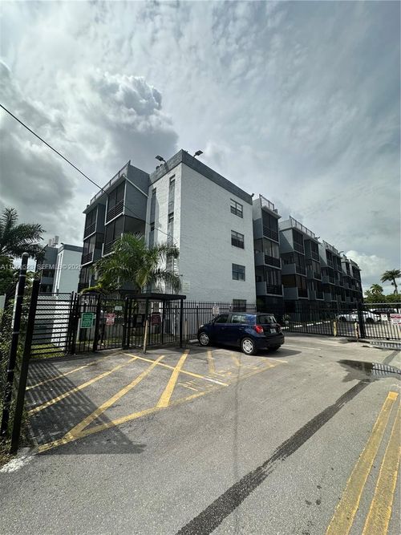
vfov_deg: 102.1
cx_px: 200
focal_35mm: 14
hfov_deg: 85.7
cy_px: 268
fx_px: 216
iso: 50
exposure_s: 1/1825
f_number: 2.2
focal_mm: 2.22
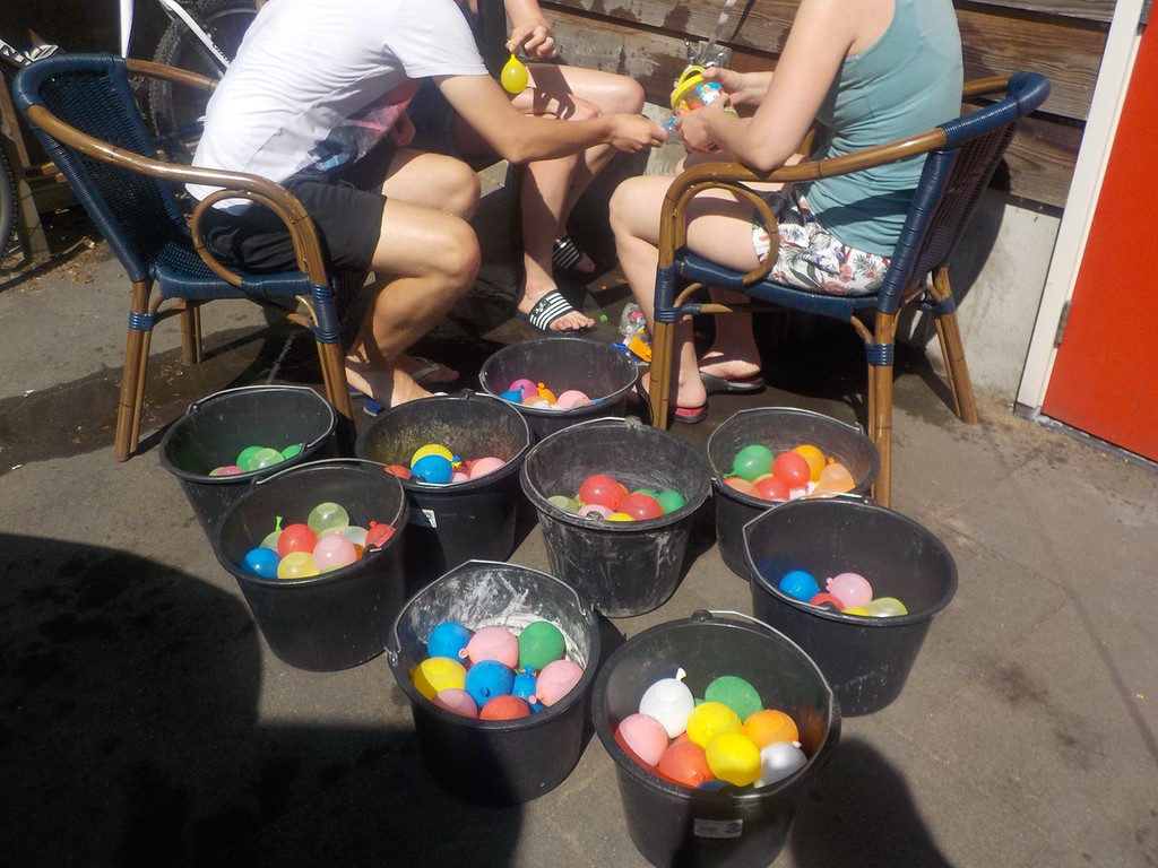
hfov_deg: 60.0
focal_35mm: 30
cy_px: 434
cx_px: 579
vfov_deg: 46.8
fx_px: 1004
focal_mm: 4.1
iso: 125
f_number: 3.3
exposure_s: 1/1600
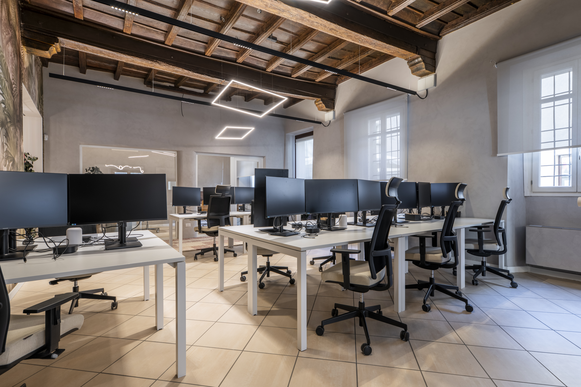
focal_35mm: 18
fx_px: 290
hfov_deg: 90.0
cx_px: 290
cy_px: 194
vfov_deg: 67.4
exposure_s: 1/3
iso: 200
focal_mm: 18
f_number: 10
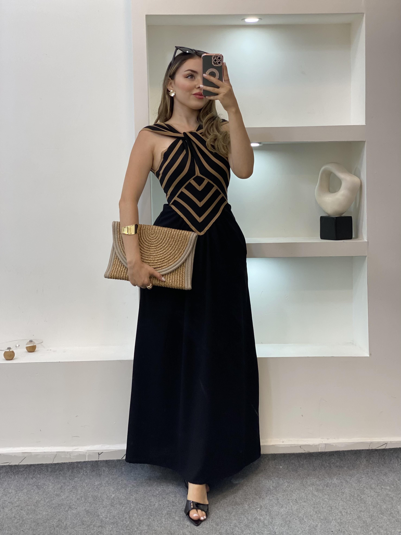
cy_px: 268
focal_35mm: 52
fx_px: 803
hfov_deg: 28.0
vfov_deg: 36.8
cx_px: 200
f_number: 2
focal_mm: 6
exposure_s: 1/100
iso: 80
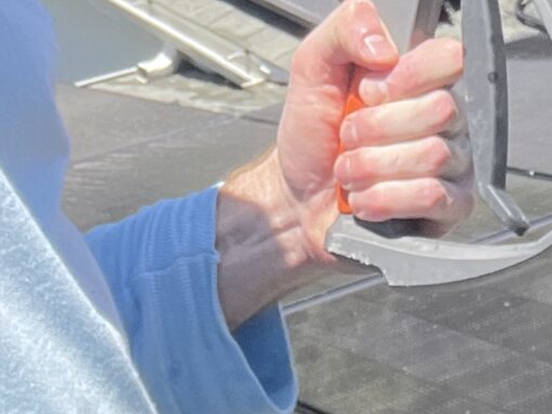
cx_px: 190
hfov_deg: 16.9
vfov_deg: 11.1
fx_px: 1850
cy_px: -506
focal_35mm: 116
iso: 25
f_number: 2.2
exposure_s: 1/466
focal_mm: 2.71
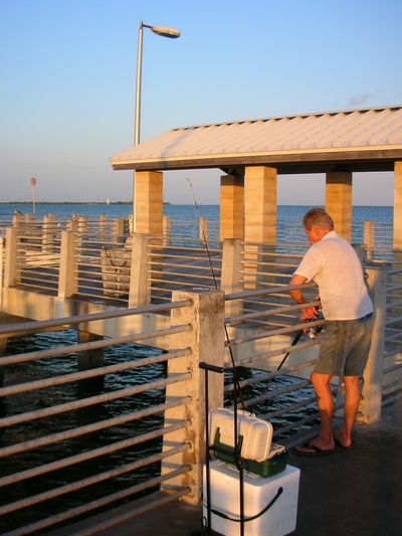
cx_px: 169
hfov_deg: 34.3
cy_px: 270
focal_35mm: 42
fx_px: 650
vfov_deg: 44.8
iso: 50
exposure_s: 1/250
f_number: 3
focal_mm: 5.8
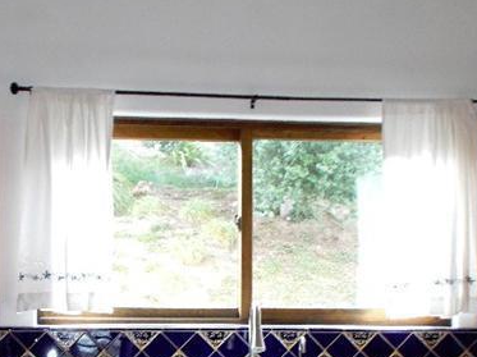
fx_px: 964
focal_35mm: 70
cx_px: 139
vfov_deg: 20.3
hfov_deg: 27.5
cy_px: 354
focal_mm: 6
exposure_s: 1/25
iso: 80
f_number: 3.6
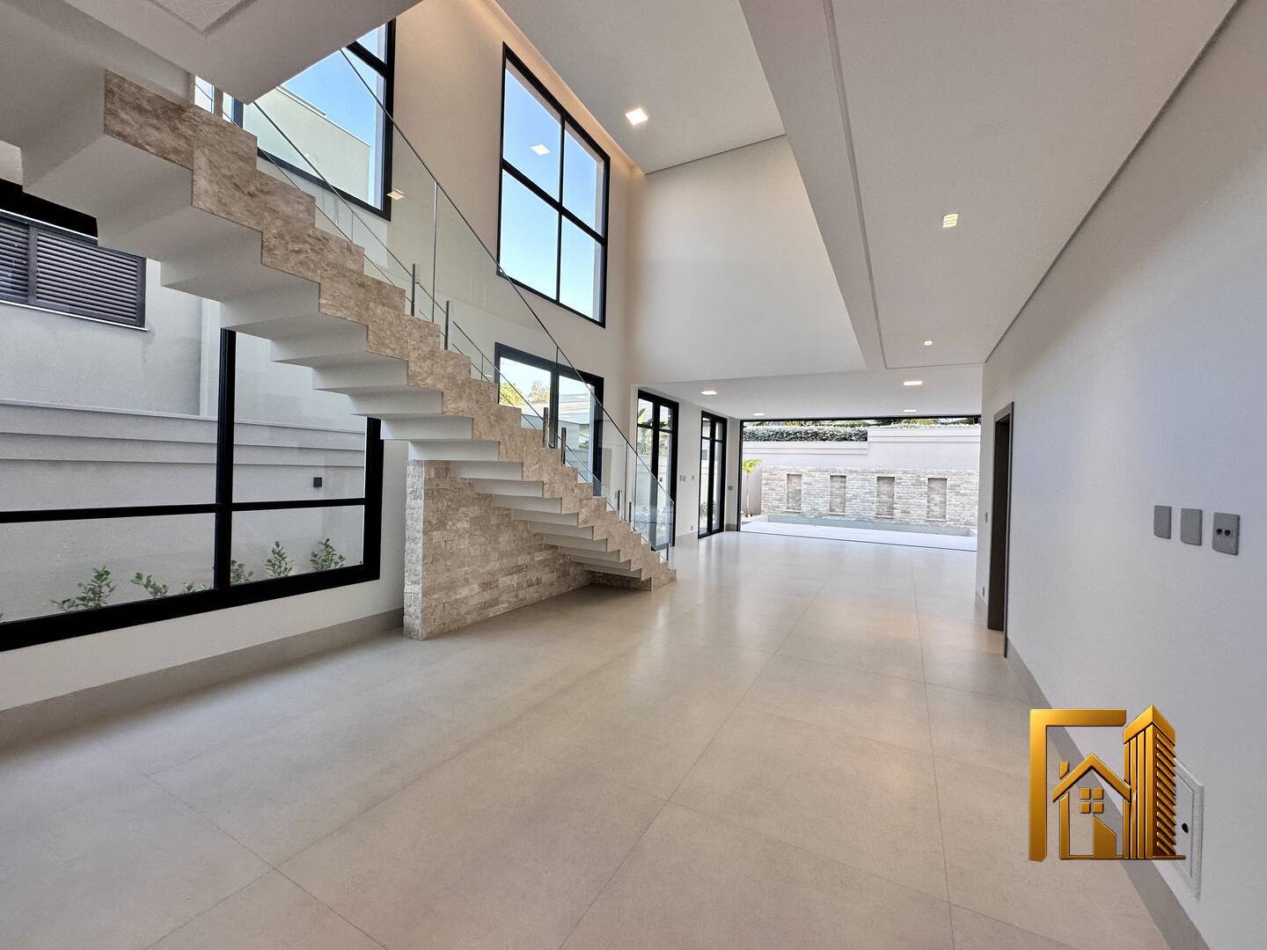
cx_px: 634
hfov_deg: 102.1
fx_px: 512
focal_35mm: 14
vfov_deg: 85.7
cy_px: 475
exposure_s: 1/120
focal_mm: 2.22
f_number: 2.2
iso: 80
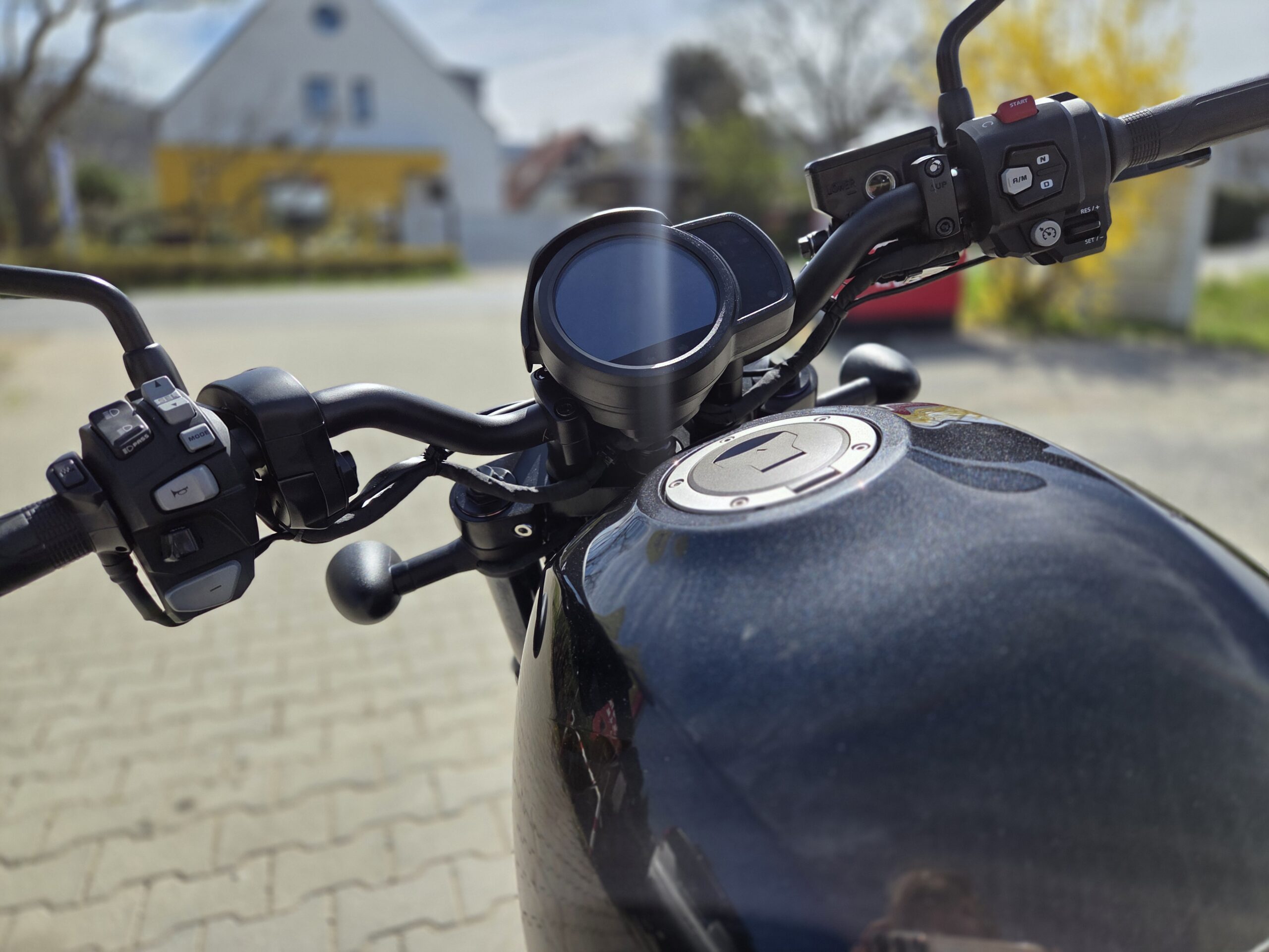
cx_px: 634
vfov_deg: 58.9
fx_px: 843
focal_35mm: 23
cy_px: 476
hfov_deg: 73.9
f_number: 1.8
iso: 80
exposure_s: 1/4885
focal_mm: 5.4
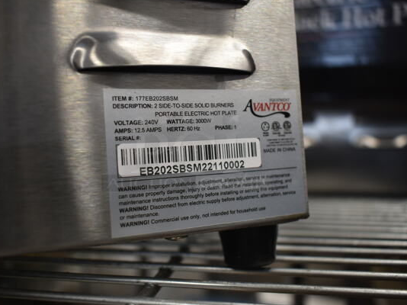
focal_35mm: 33
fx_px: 388
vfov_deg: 42.9
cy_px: 151
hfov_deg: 55.3
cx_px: 187
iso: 250
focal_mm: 20
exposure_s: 1/30
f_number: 3.8
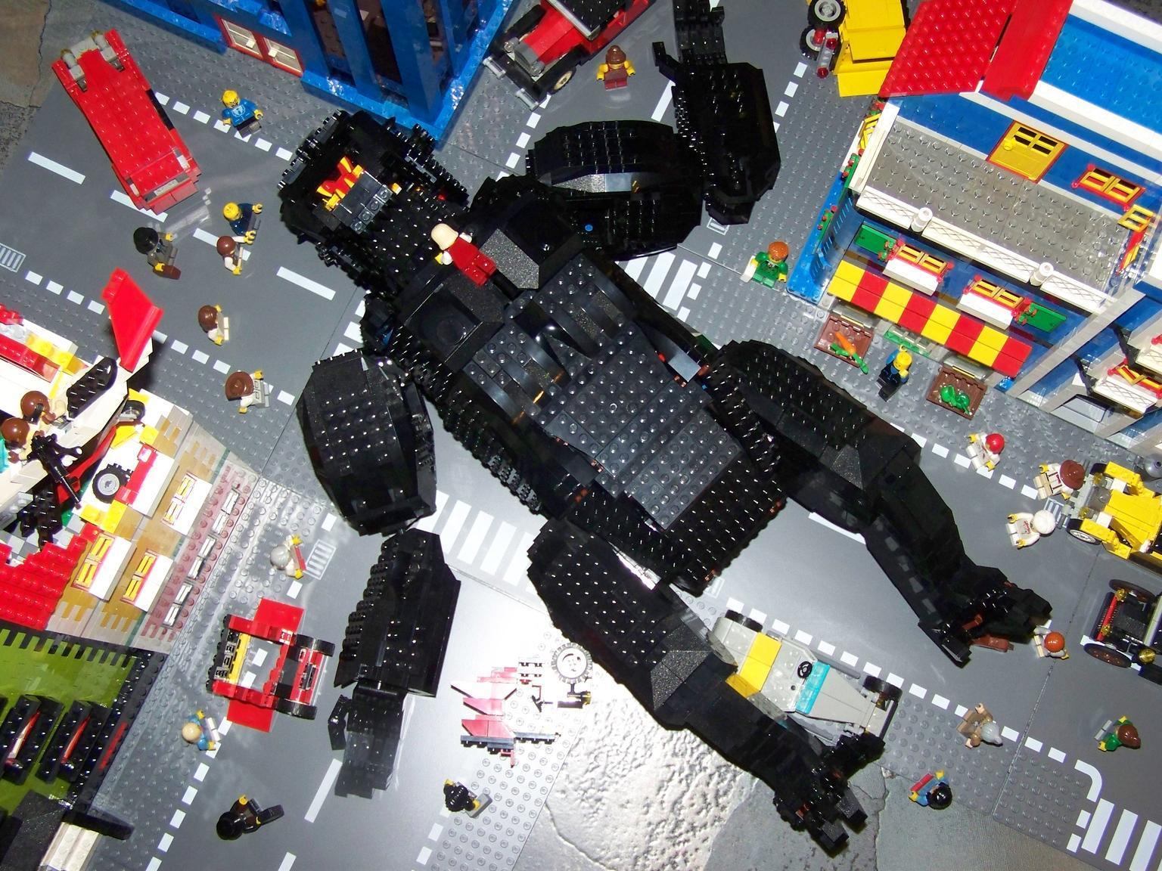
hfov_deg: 38.9
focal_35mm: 49
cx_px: 581
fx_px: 1645
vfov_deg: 29.7
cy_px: 436
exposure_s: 1/30
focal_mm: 8.1
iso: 200
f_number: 2.8
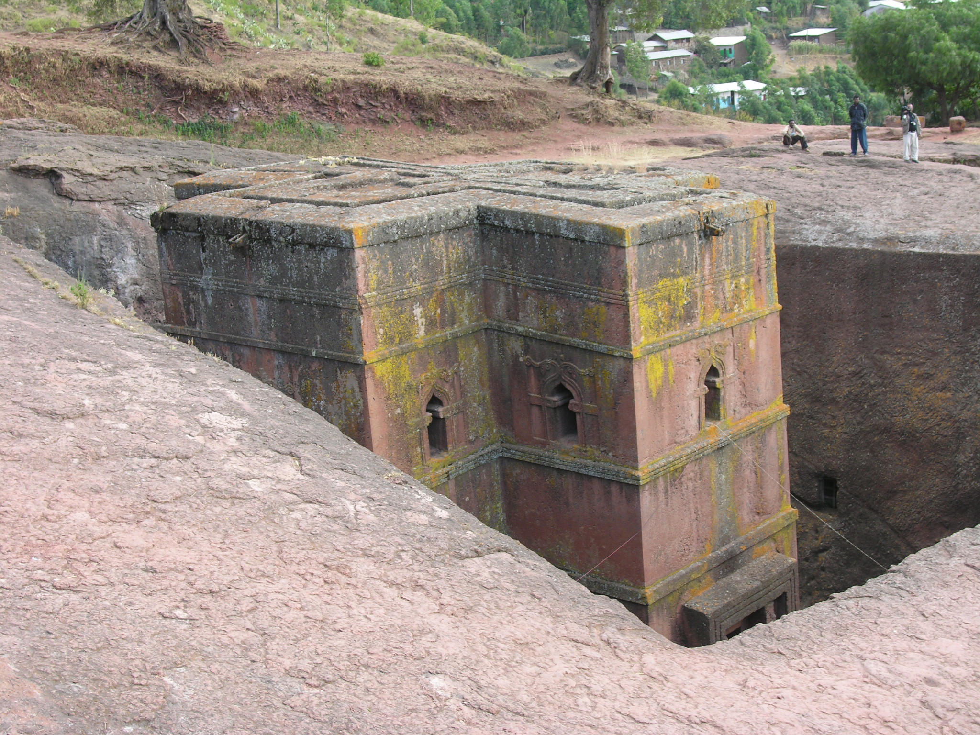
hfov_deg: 34.3
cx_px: 490
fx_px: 1585
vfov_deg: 26.1
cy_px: 368
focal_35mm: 56
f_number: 4.3
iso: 50
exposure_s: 1/57.8
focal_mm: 14.2
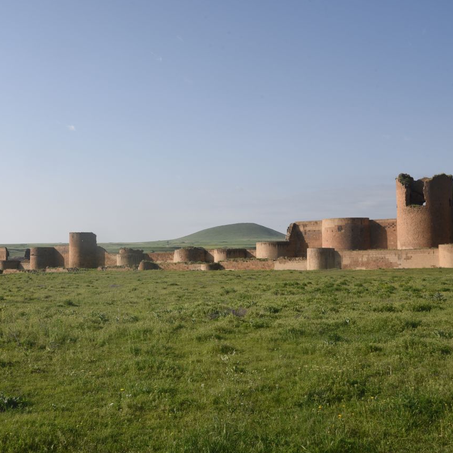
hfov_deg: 41.3
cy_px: 226
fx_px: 592
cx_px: 147
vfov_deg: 41.9
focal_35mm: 40
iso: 160
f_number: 13
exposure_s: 1/160
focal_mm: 31
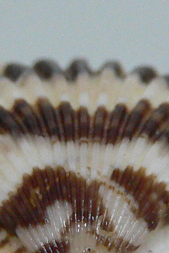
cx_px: 89
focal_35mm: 133
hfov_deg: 10.3
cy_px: 219
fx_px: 936
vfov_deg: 15.3
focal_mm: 4.6
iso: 200
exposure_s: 1/60
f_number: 2.8
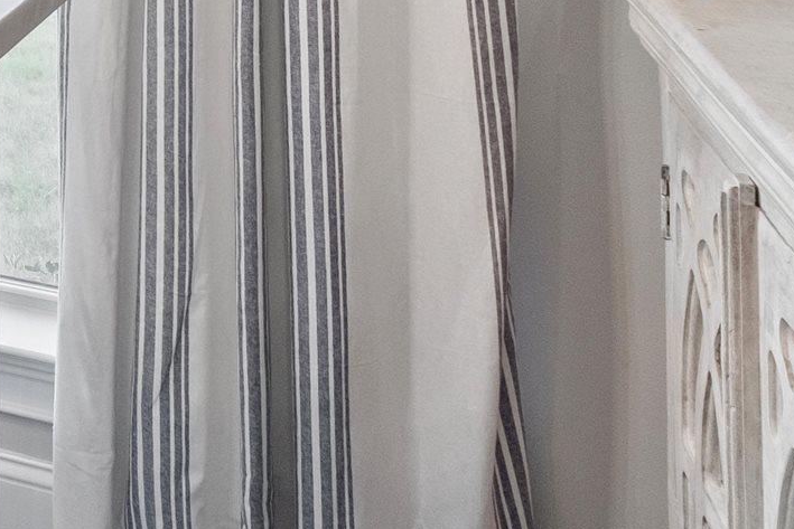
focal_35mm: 65
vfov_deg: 18.3
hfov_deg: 22.1
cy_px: -290
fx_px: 1434
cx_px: -552
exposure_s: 1/4
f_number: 8
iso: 800
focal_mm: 10
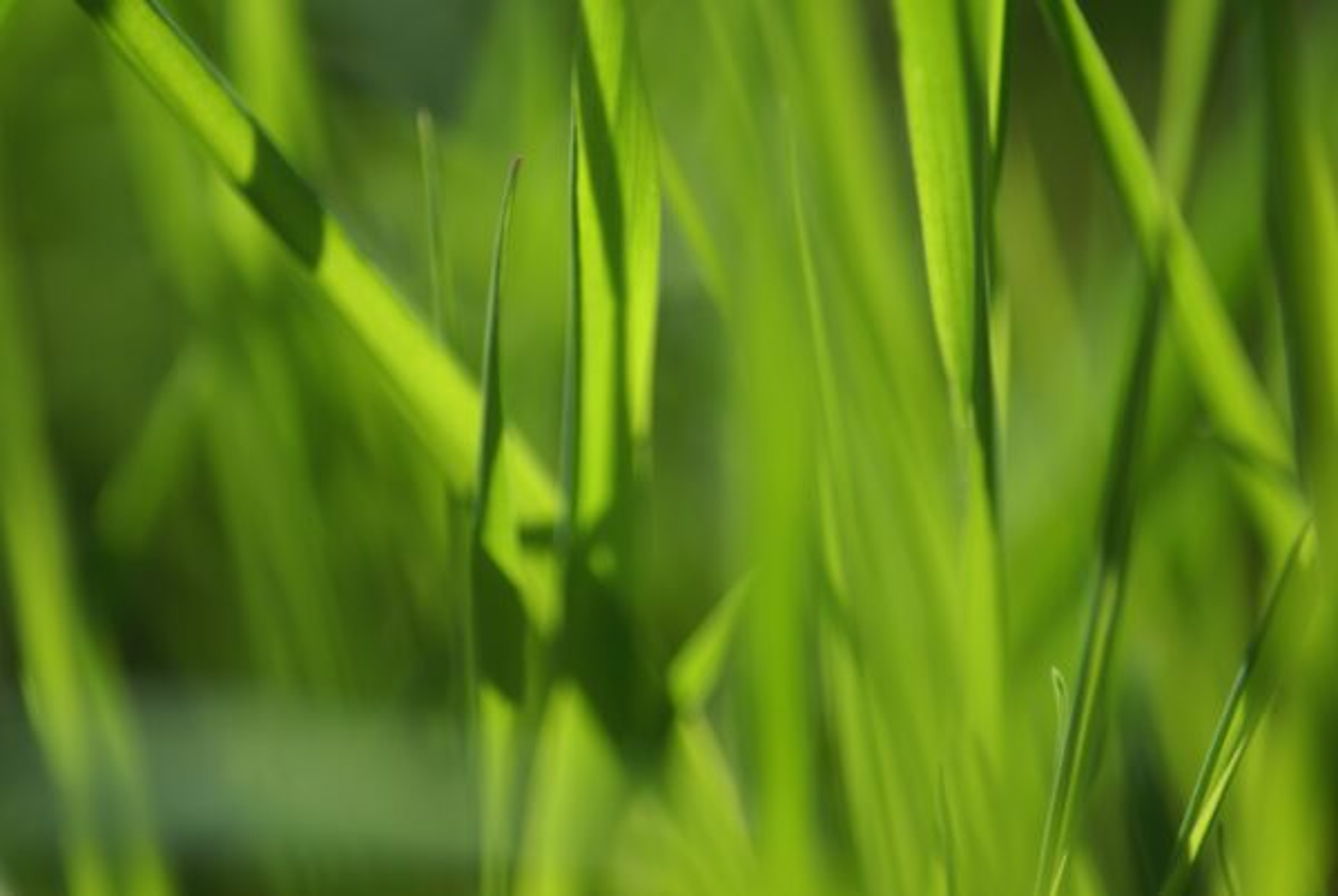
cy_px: 448
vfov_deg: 3.1
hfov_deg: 4.6
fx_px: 16749
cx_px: 669
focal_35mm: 450
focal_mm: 300
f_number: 5.6
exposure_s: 1/500
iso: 160
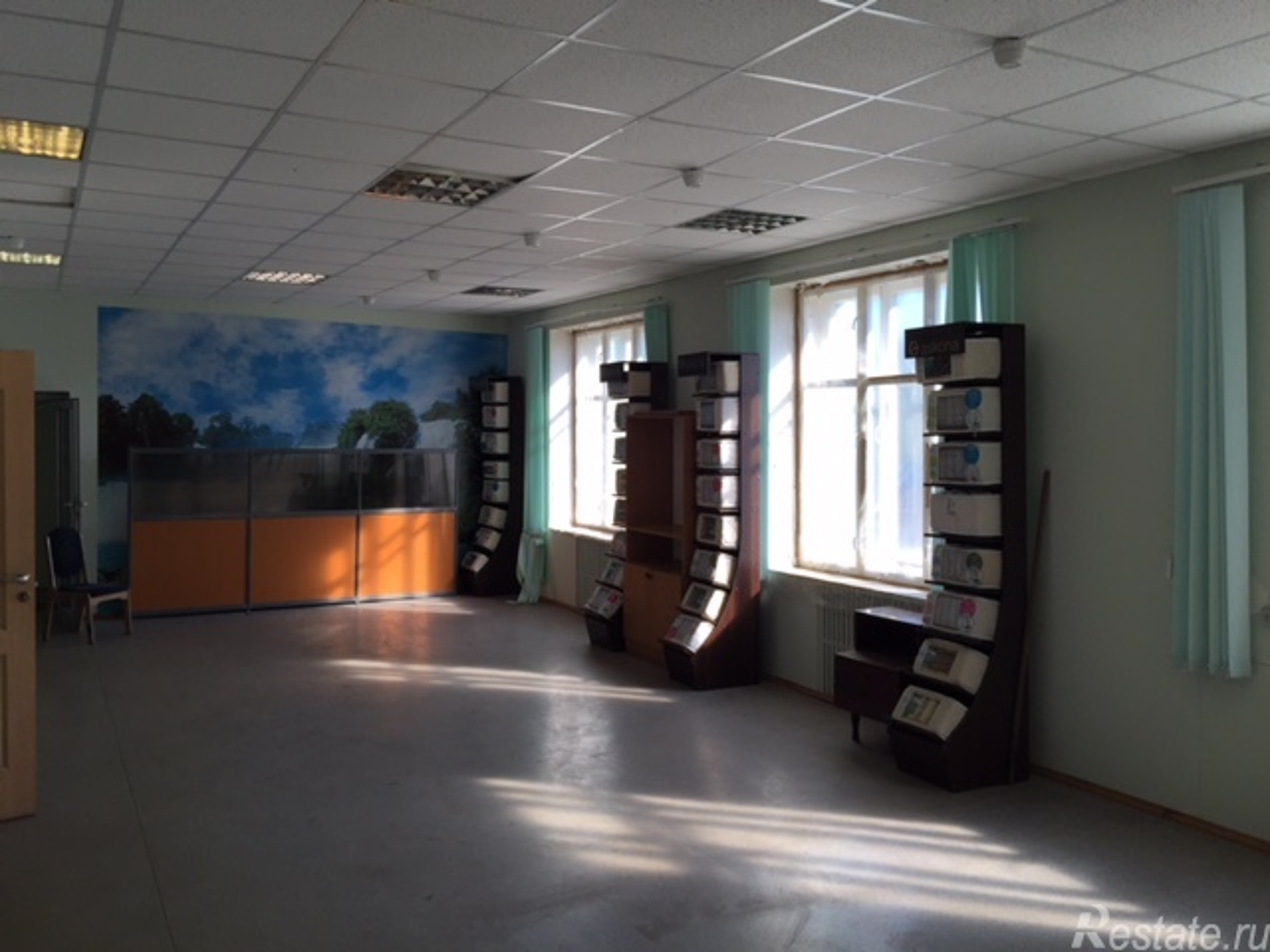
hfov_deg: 61.7
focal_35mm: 29
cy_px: 476
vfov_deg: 48.2
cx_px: 635
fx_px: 1064
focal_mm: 4.15
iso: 32
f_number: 2.2
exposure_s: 1/314
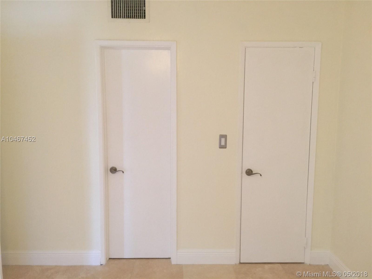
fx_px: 312
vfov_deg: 48.2
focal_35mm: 29
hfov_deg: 61.7
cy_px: 140
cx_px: 186
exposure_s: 1/15
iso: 50
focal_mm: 4.15
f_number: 2.2
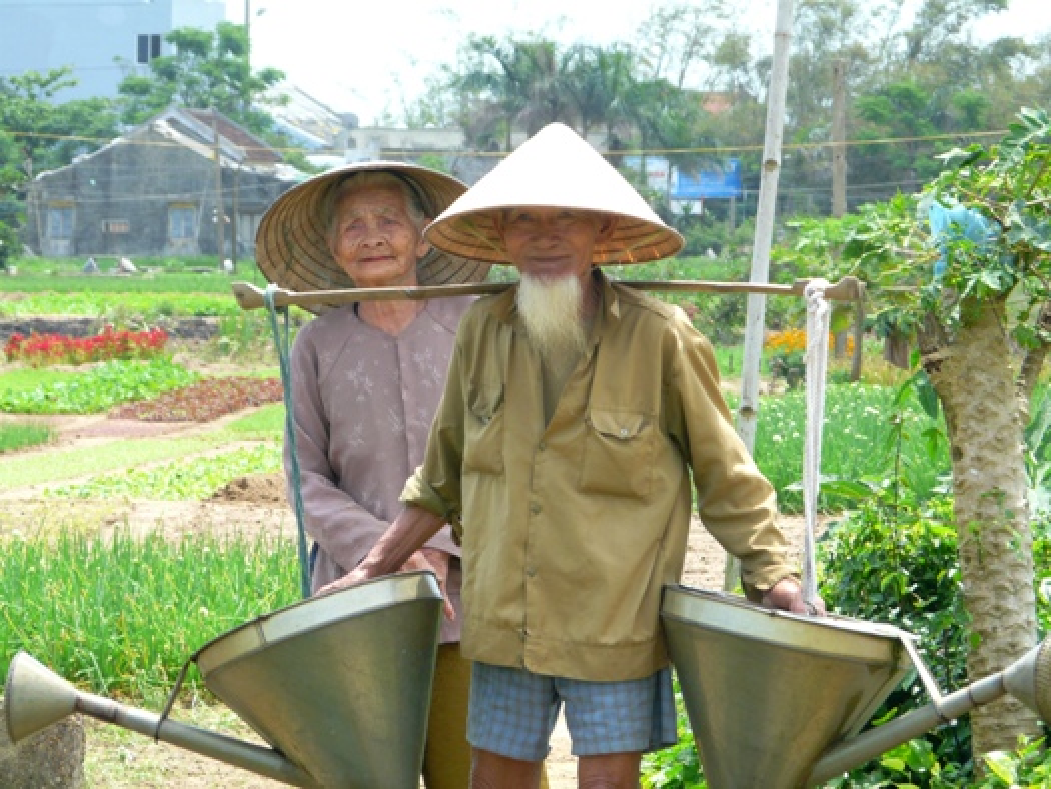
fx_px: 6620
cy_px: 394
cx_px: 526
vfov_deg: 6.8
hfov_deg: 9.1
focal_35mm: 218
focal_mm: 35.9
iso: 125
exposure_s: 1/320
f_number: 4.5
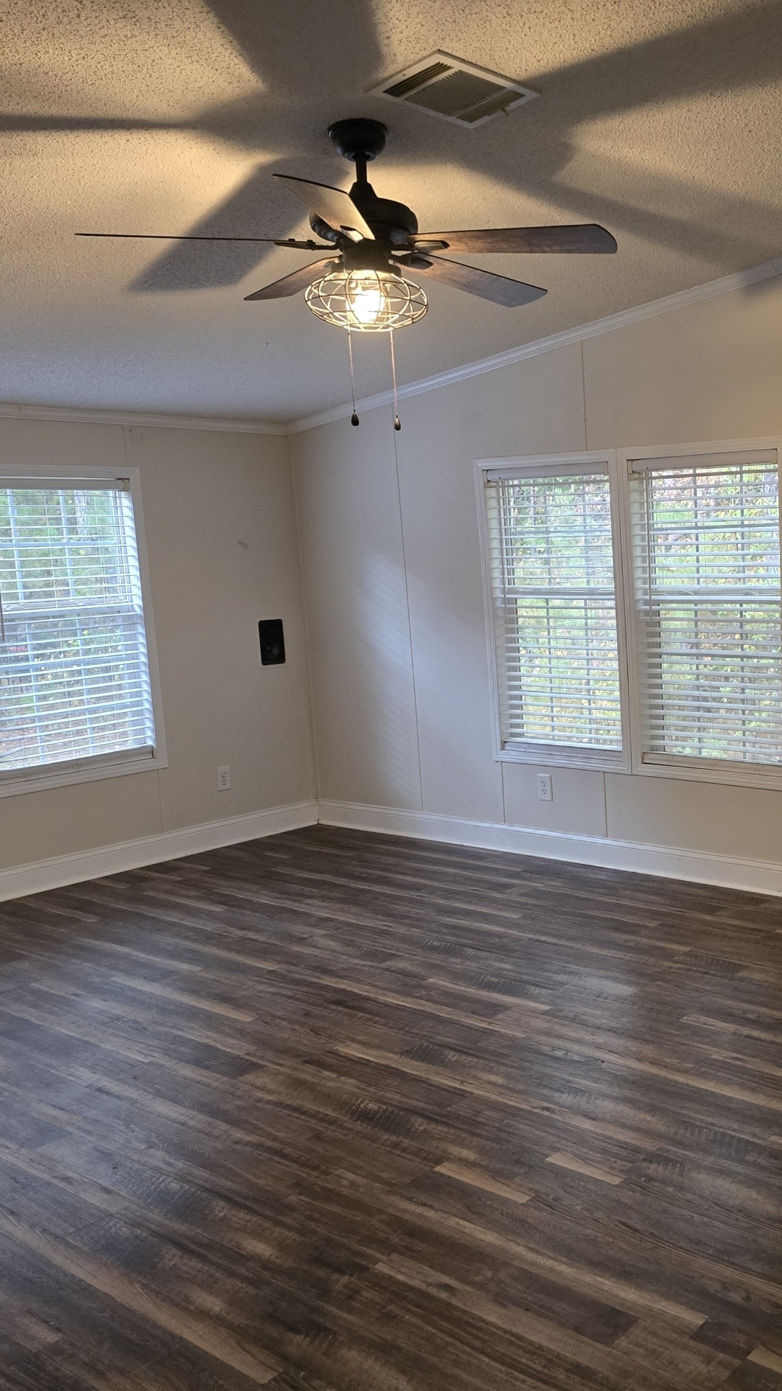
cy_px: 706
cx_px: 683
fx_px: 1254
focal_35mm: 34
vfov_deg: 58.0
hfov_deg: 33.1
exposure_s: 1/120
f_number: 1.7
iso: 500
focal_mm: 6.3
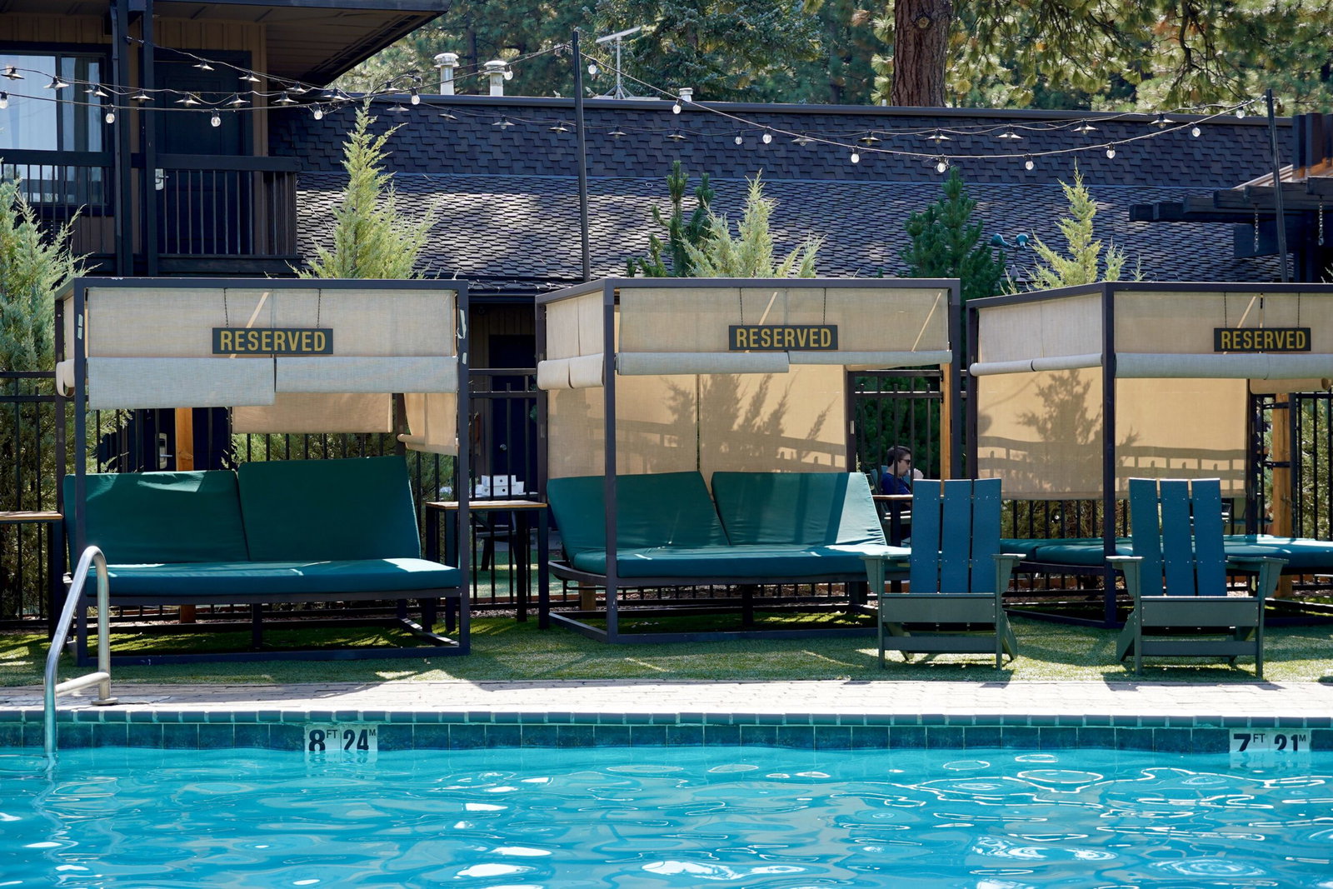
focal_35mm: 72
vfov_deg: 18.9
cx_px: 666
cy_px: 444
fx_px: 2666
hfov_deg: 28.1
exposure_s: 1/125
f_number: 5.6
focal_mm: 48
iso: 100
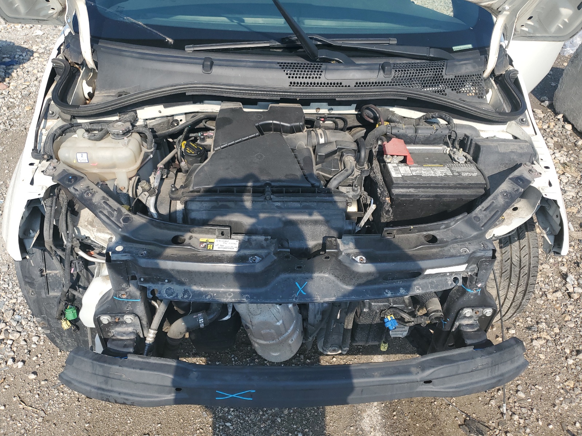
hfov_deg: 67.3
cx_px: 291
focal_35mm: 26
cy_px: 218
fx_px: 437
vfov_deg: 53.1
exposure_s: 1/2000
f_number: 1.5
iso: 50
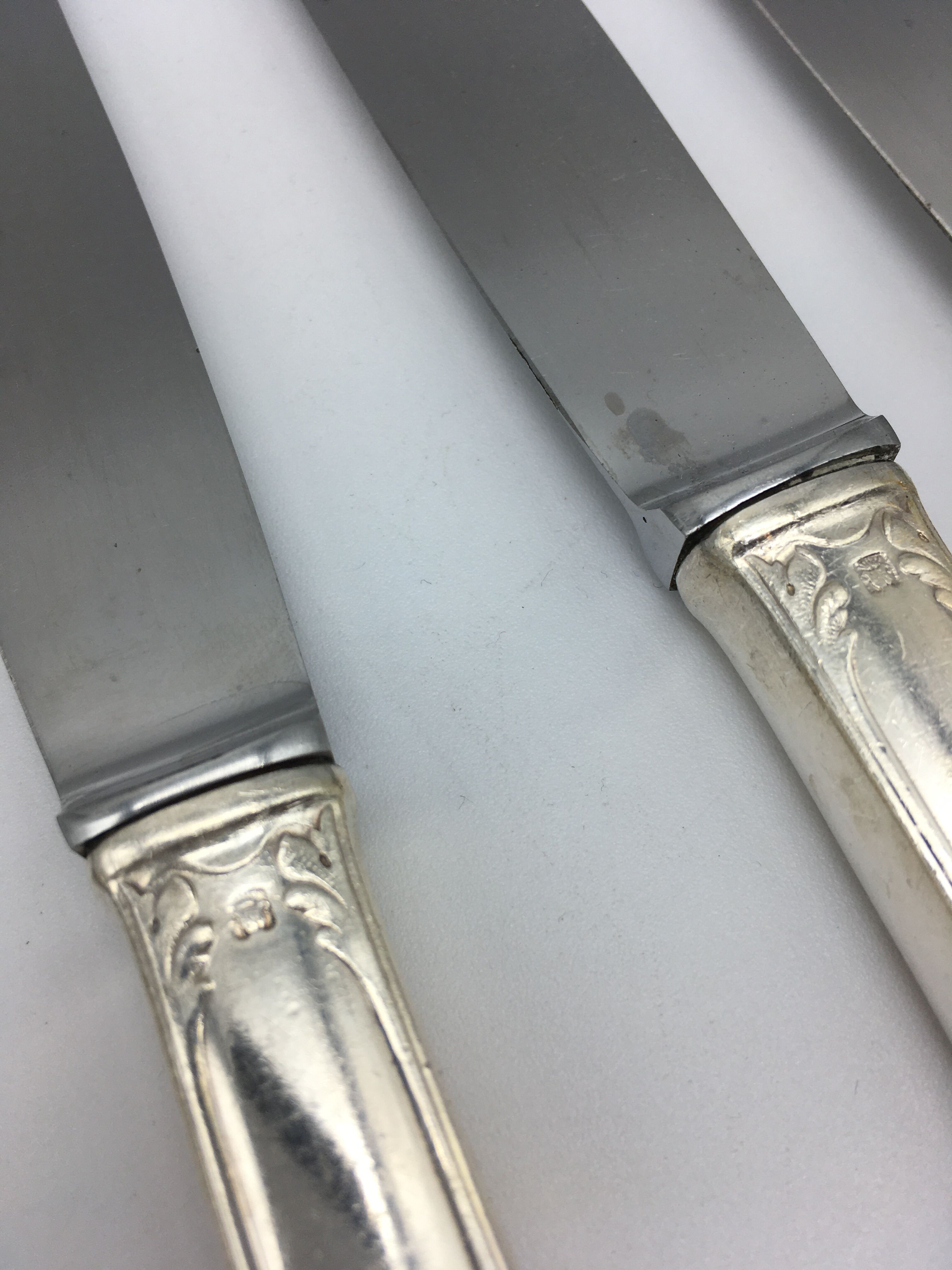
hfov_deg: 48.2
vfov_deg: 61.7
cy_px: 635
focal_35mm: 29
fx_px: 1063
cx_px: 476
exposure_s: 1/308
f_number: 2.2
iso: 25
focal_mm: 4.15
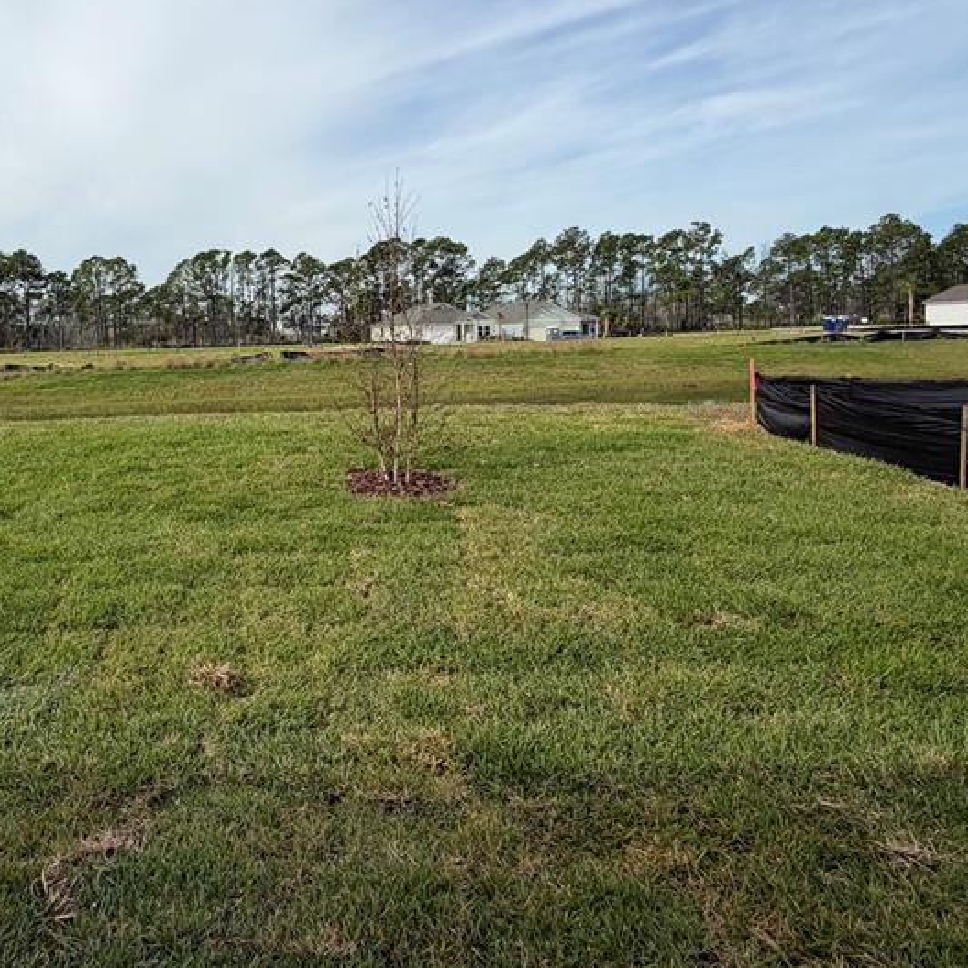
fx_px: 759
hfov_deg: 61.1
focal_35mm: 24
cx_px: 233
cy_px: 372
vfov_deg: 64.2
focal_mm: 2.22
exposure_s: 1/970
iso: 20
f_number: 2.2
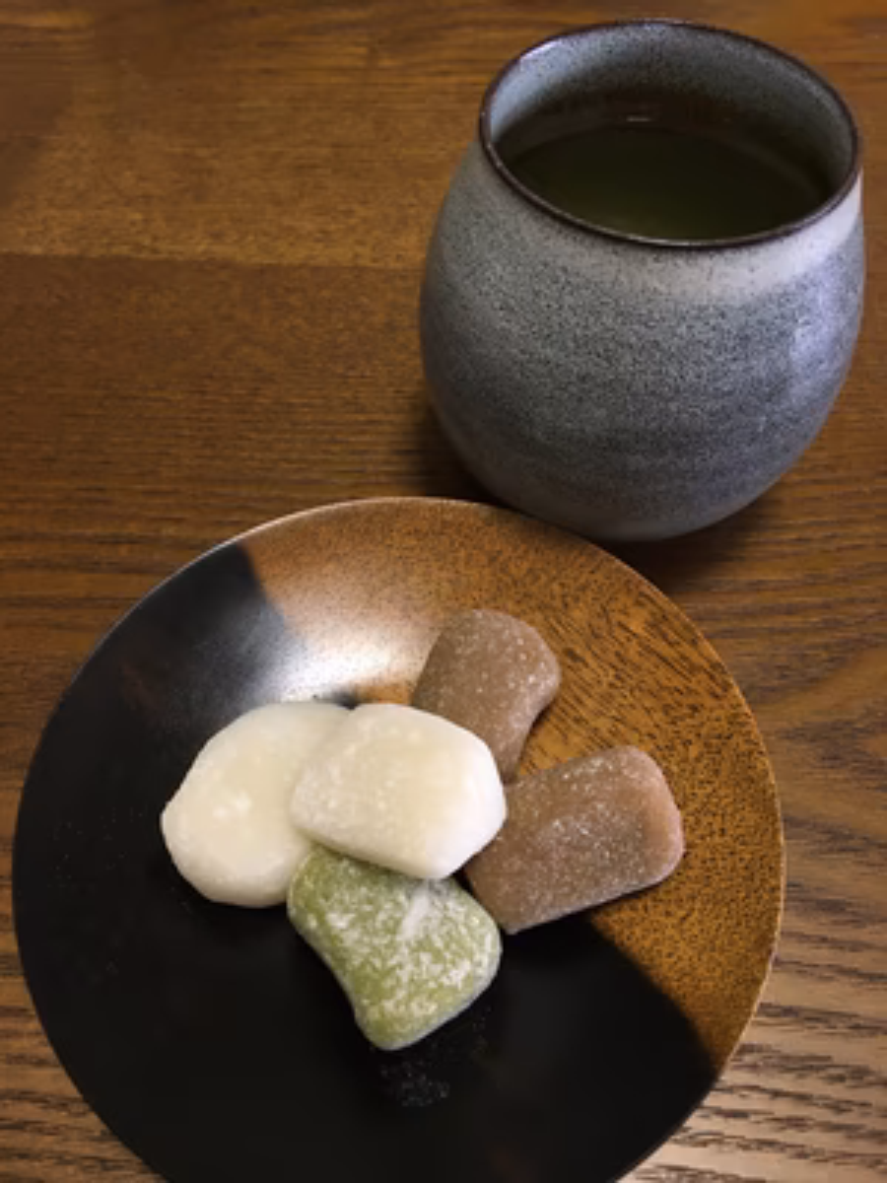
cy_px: 592
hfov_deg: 48.2
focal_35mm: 29
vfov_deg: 61.7
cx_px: 444
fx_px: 991
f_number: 2.2
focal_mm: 4.15
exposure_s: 1/30
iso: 50
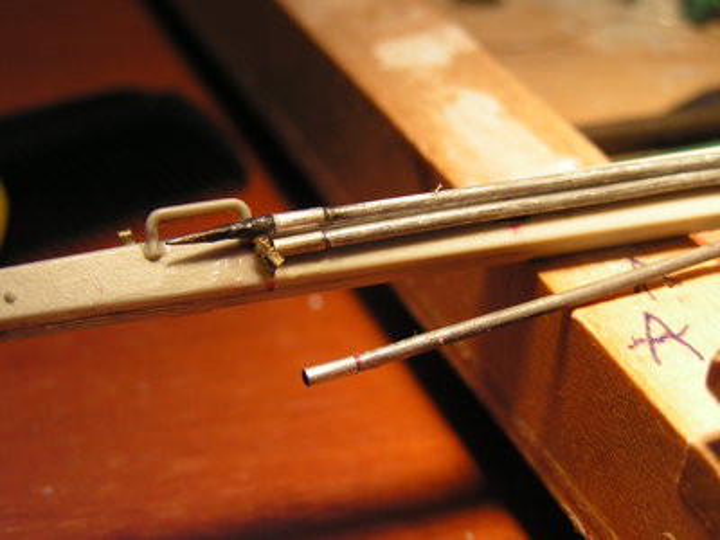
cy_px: 270
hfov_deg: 29.0
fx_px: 1394
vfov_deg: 21.9
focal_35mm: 67
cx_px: 360
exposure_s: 1/80
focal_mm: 11.1
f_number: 3.2
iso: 80
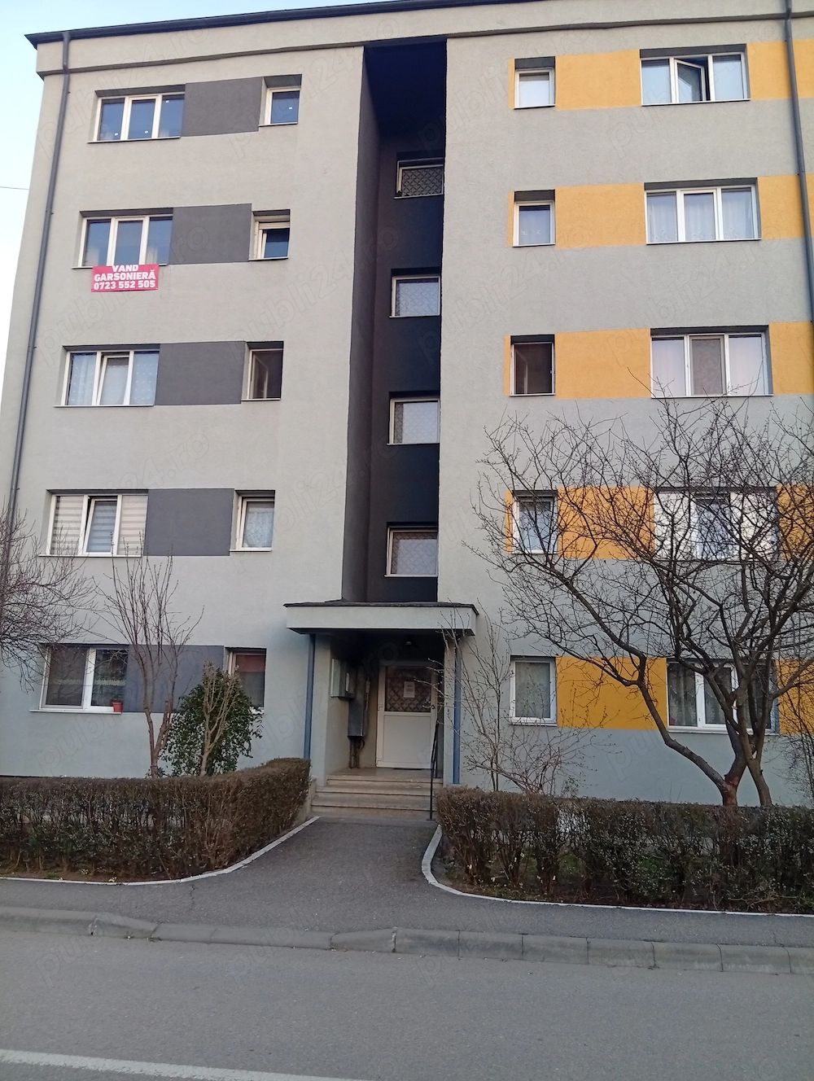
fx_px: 844
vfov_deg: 65.2
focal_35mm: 27
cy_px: 540
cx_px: 407
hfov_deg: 51.5
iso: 52
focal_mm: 3.84
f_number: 1.8
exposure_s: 1/50
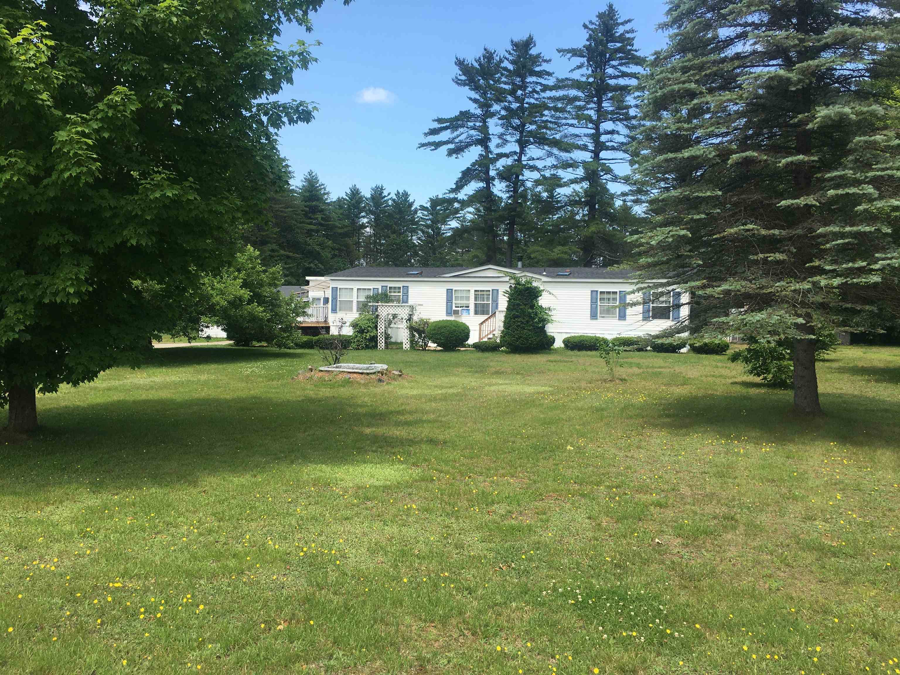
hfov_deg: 61.7
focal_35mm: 29
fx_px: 754
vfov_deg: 48.2
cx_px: 450
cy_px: 338
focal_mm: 4.15
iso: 25
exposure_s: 1/905
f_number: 2.2
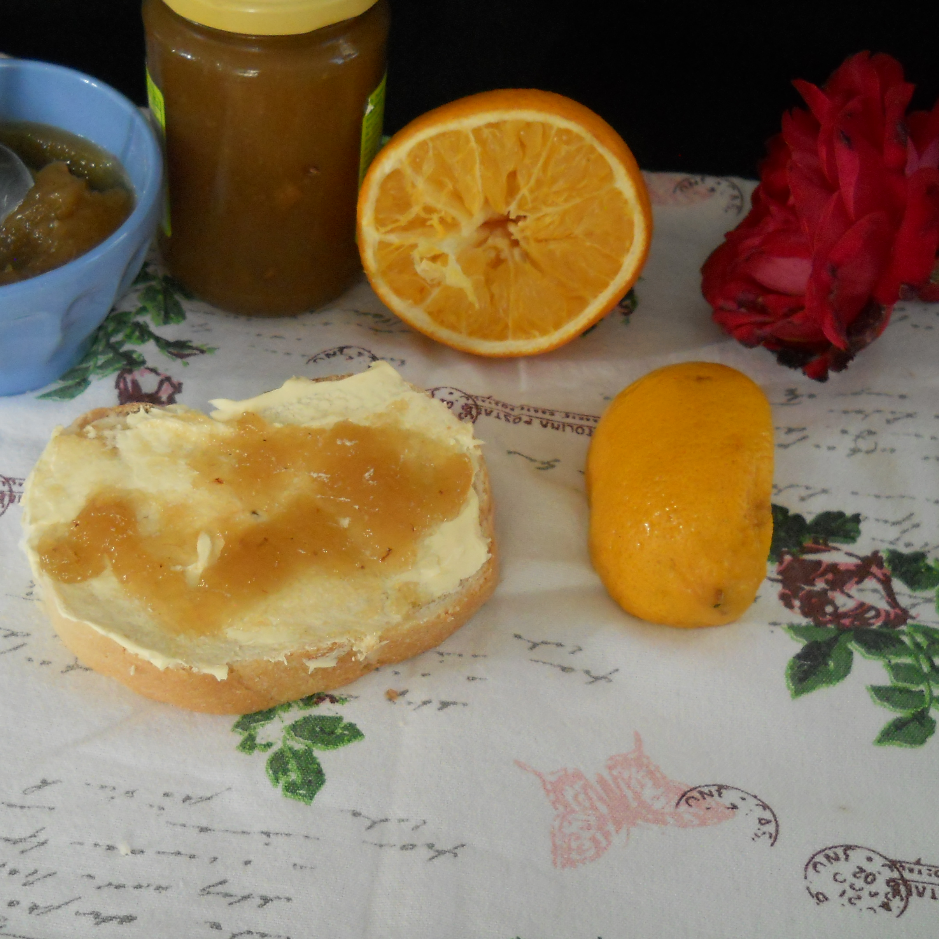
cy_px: 467
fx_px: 1504
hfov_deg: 34.6
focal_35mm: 49
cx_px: 374
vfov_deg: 34.7
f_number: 3.1
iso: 400
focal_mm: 6.72
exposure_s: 1/125
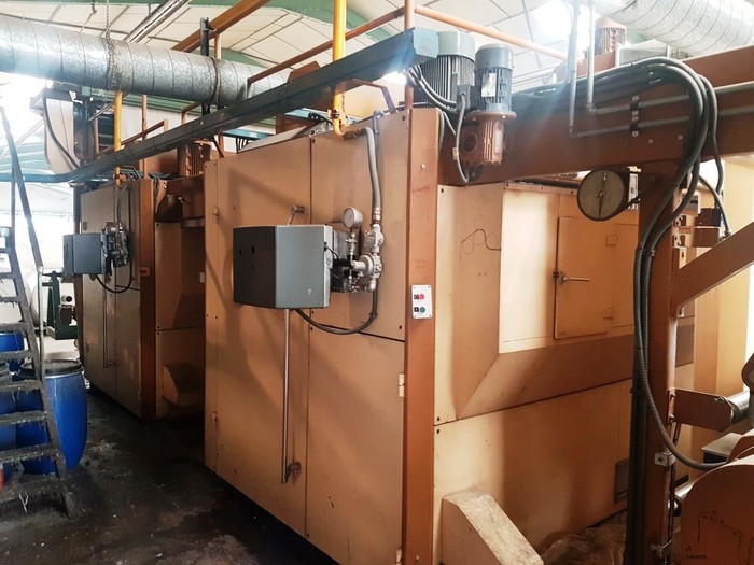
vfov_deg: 53.1
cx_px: 377
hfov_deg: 67.3
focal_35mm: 26
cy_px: 282
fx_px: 566
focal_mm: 4.2
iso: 200
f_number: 1.7
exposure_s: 1/12
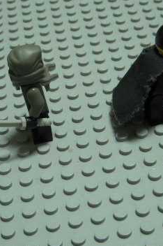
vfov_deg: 22.9
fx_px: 606
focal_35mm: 89
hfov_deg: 15.3
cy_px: 122
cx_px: 73
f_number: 3.4
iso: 200
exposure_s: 1/8
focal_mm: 7.9
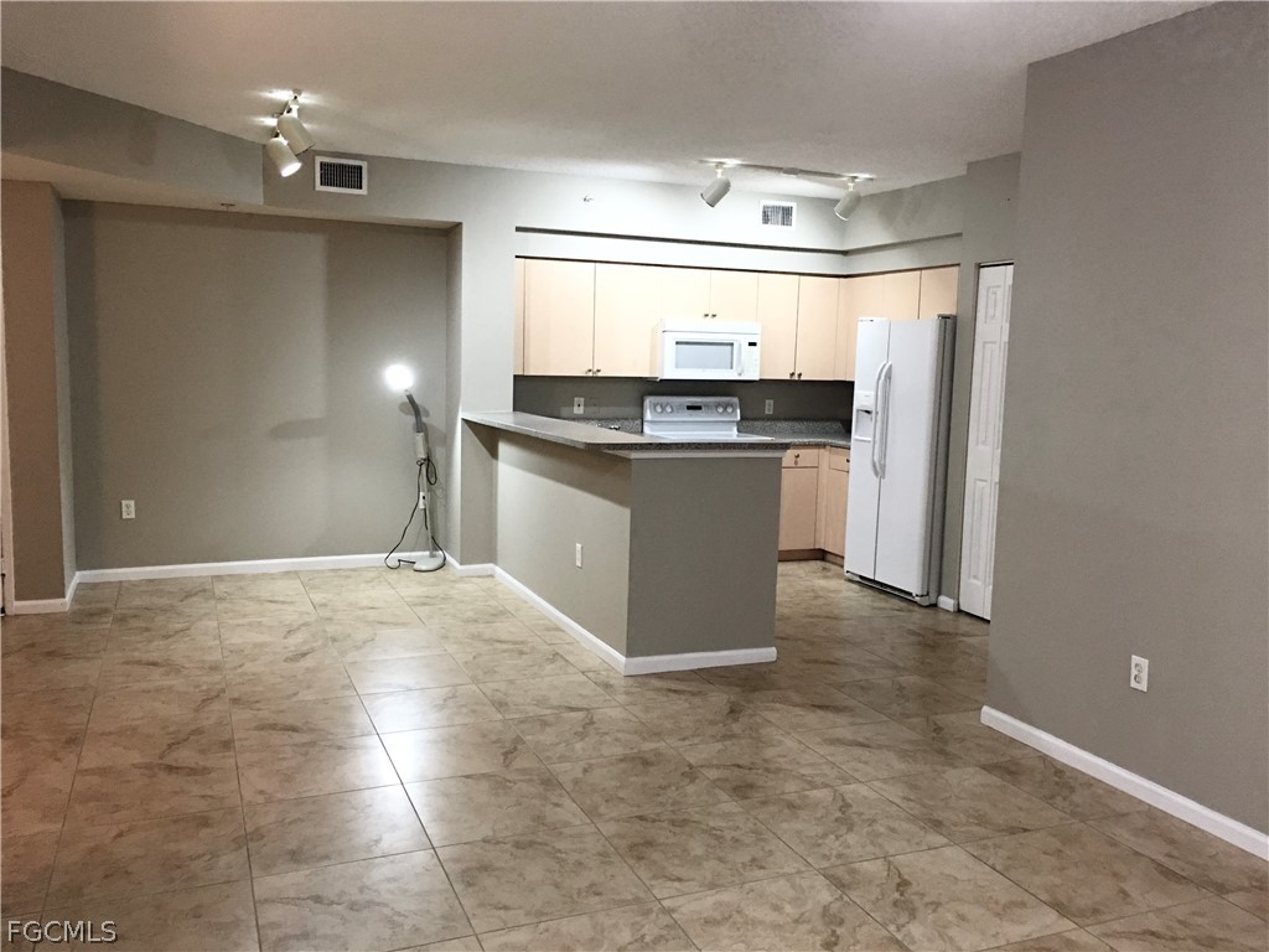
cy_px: 476
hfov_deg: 61.7
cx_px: 634
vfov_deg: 48.2
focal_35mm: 29
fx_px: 1063
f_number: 2.2
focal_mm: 4.15
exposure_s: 1/15
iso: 100
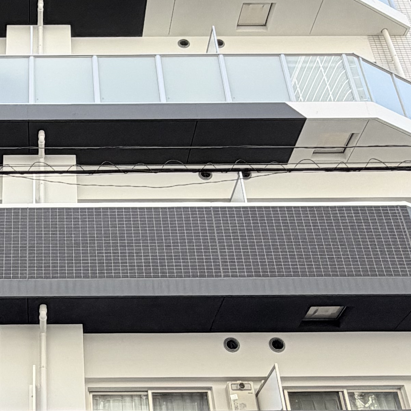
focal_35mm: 59
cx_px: 44
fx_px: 793
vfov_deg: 29.1
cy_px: 203
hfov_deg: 28.0
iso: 50
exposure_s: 1/502
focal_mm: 2.22
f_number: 2.2
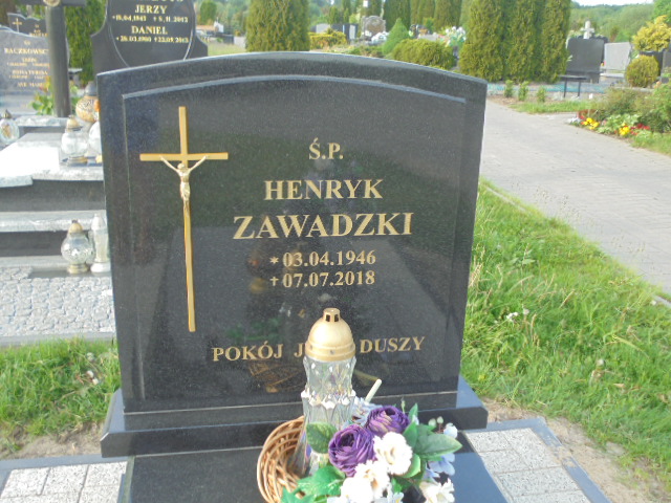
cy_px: 252
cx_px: 336
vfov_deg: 41.8
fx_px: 659
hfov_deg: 54.0
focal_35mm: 34
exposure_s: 1/80
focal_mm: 6.1
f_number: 4
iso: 100
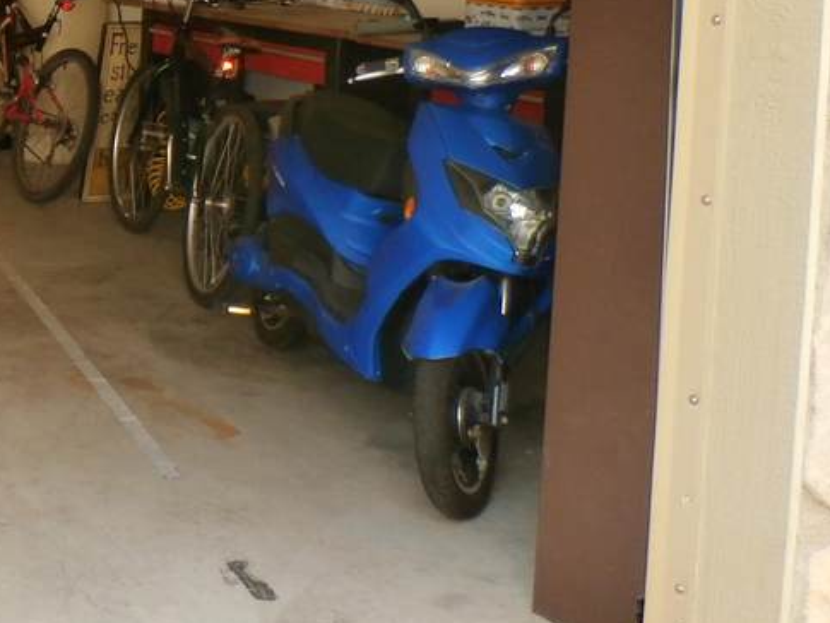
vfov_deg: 21.8
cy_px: 70
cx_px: -258
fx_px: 1583
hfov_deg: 25.2
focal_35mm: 66
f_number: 3
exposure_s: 1/100
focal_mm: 4.5
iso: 100
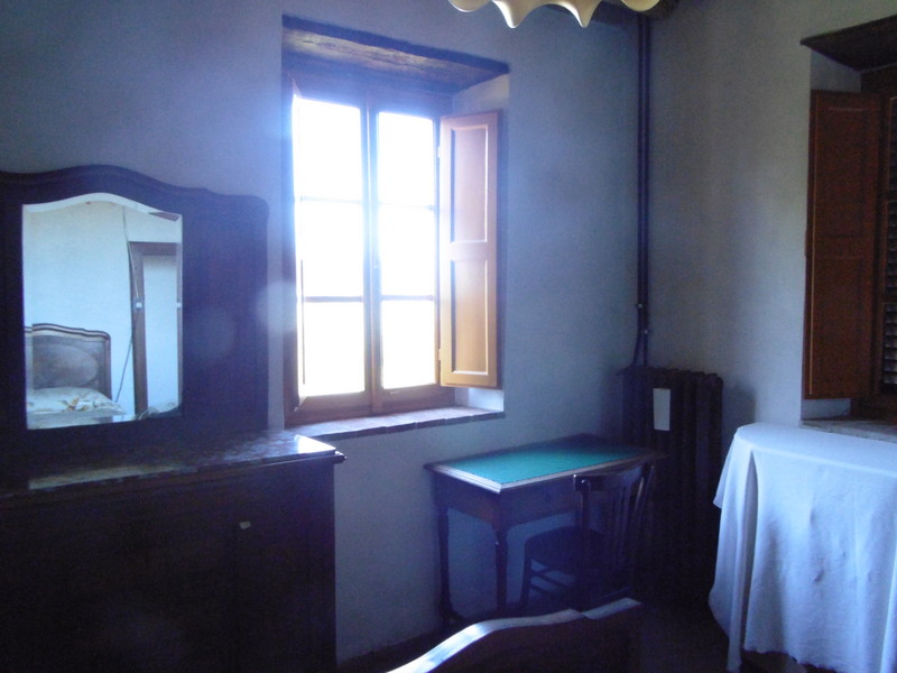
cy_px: 336
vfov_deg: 48.2
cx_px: 448
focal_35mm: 29
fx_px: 751
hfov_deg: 61.7
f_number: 3.2
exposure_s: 1/50
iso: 400
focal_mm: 5.3
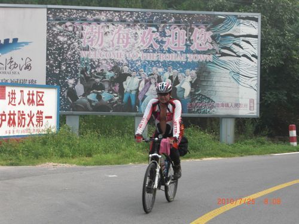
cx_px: 150
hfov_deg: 26.3
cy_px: 112
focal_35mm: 74
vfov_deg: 19.9
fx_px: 639
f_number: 4.2
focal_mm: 13.1
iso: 50
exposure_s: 1/160
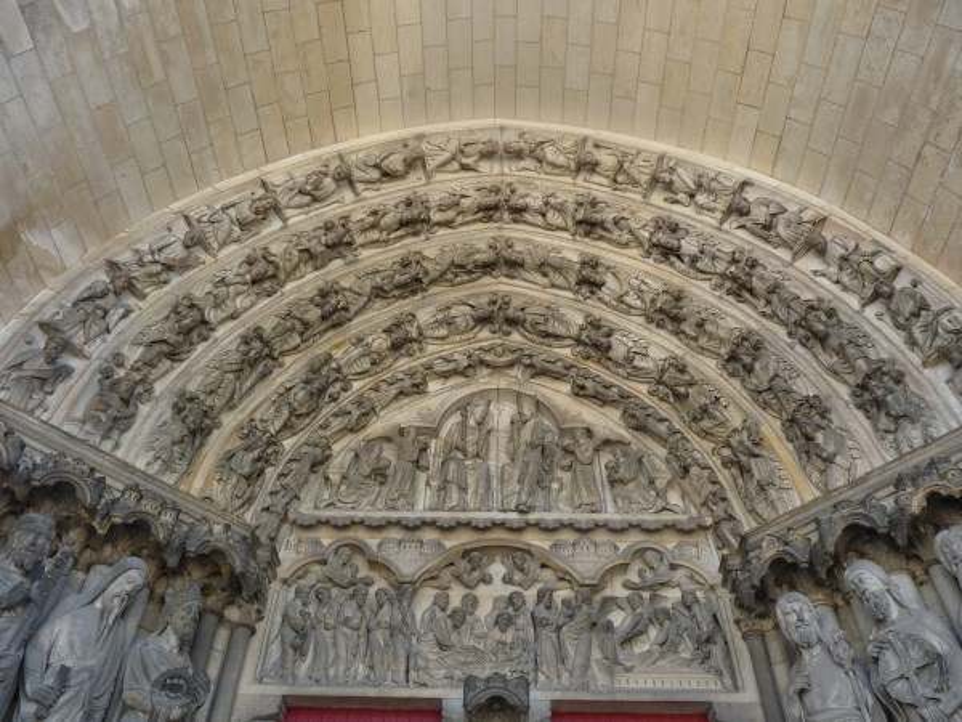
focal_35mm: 27
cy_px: 361
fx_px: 750
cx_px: 481
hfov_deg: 65.3
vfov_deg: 51.4
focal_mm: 4.8
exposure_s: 1/100
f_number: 4
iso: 100
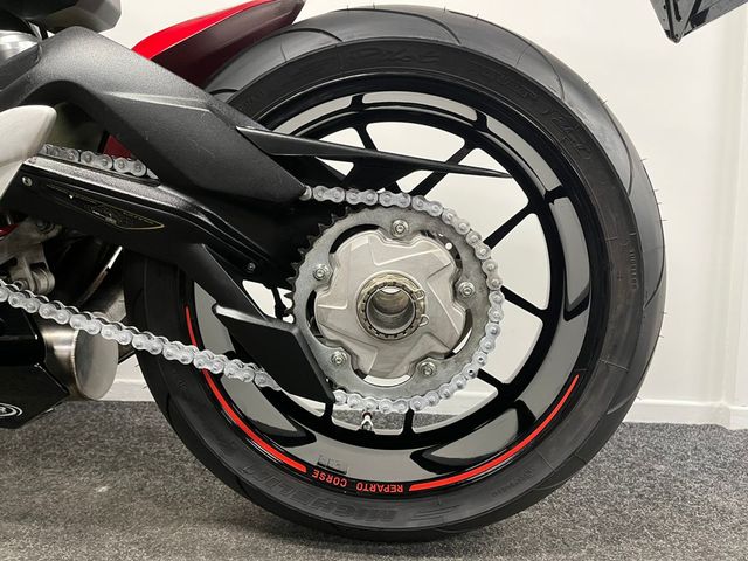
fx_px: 562
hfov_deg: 67.3
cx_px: 374
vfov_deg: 53.1
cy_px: 280
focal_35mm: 26
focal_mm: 5.1
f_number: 1.6
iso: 320
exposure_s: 1/50
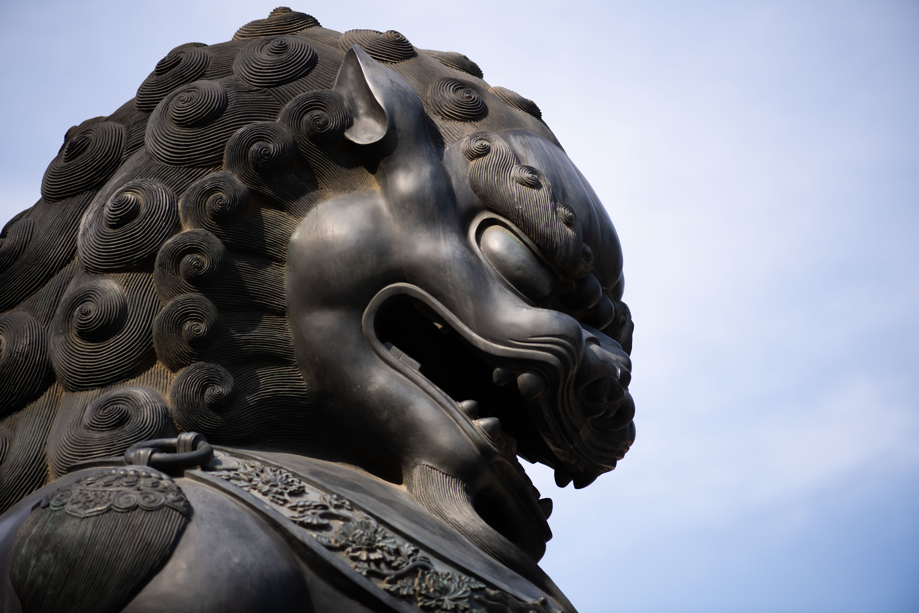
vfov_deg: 13.0
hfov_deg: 19.5
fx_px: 2680
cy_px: 306
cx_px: 460
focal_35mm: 105
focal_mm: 105
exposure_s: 1/1250
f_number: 2.8
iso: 110
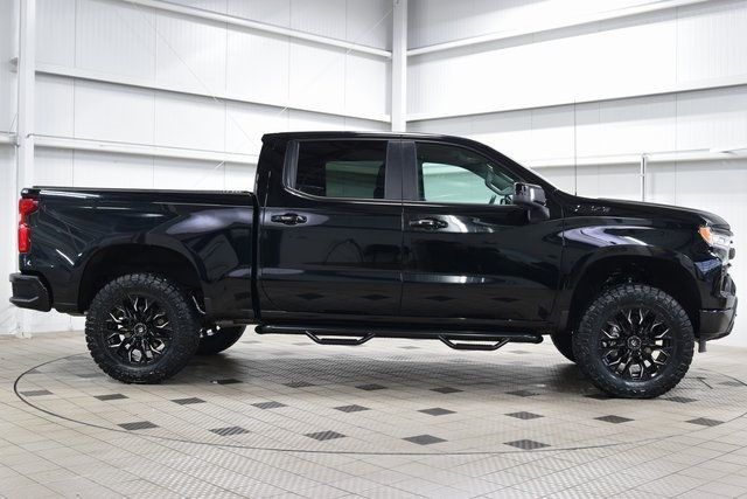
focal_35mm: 44
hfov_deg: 45.0
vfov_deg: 30.9
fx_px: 903
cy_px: 250
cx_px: 374
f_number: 6.3
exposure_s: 1/15
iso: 800
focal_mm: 29
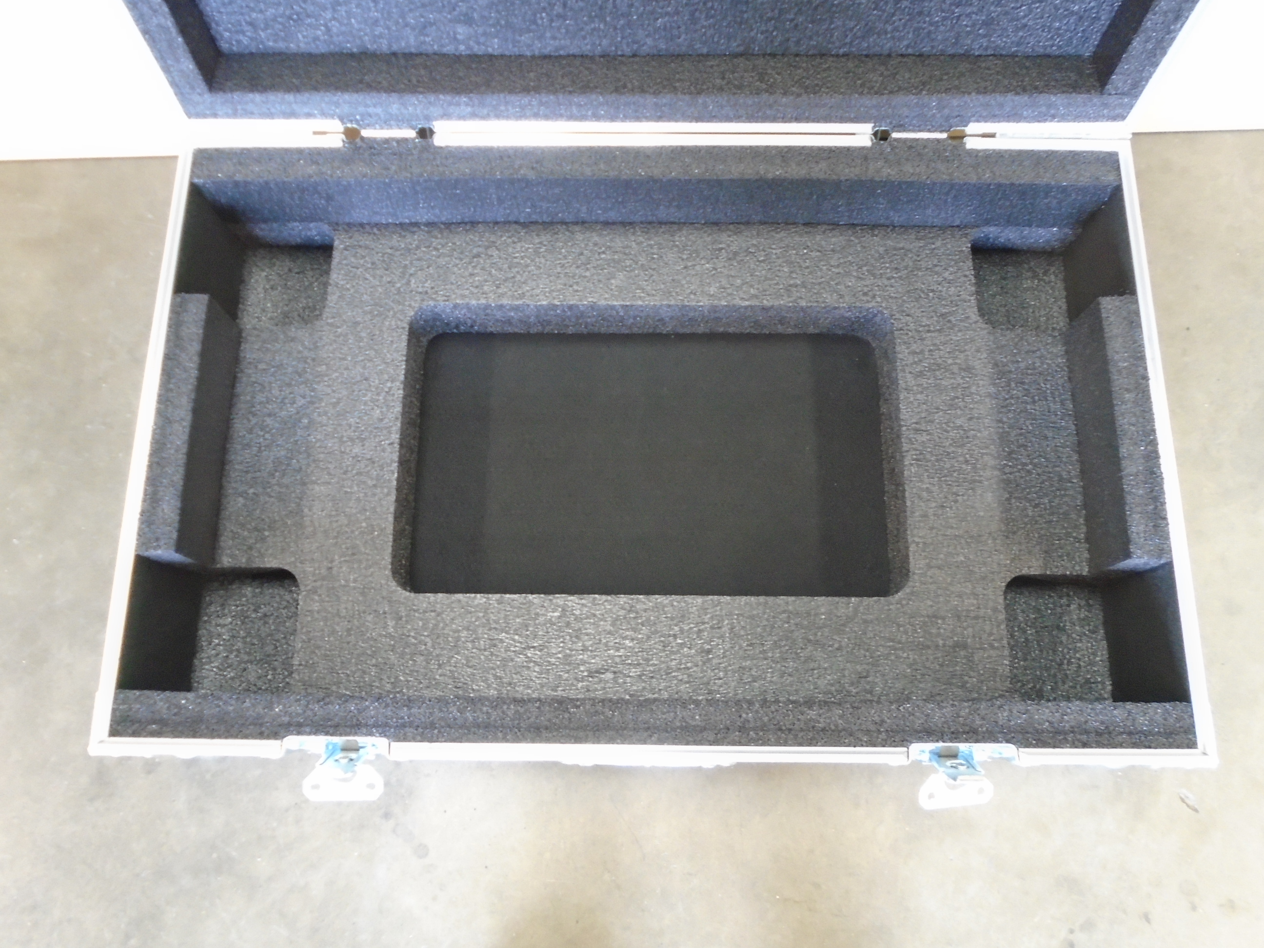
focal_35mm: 26
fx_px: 949
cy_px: 474
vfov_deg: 53.1
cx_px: 632
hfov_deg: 67.3
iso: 400
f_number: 3.2
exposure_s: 1/6
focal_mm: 4.6
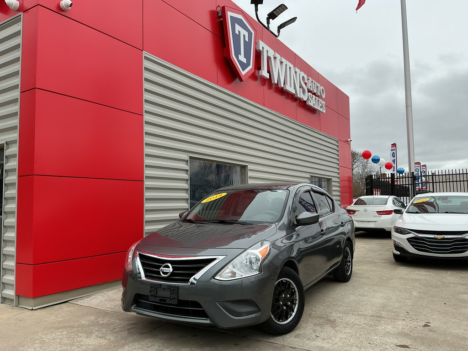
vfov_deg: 48.2
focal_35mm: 29
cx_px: 234
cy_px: 176
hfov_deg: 61.7
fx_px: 392
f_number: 1.8
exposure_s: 1/627
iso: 25
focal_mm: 3
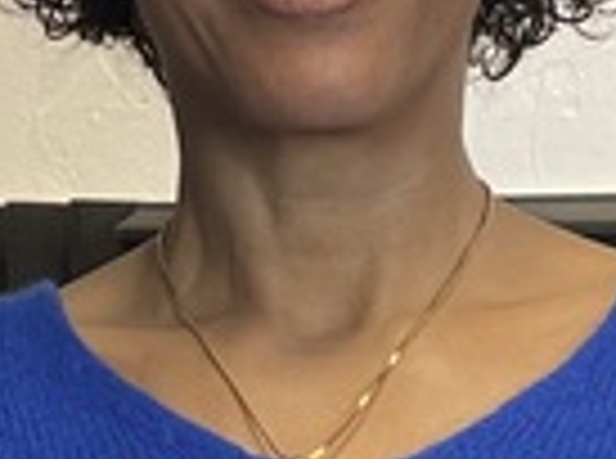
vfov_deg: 7.6
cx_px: 445
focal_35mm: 192
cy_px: 526
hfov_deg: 10.3
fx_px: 3408
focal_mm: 5.1
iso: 125
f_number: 1.6
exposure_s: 1/100
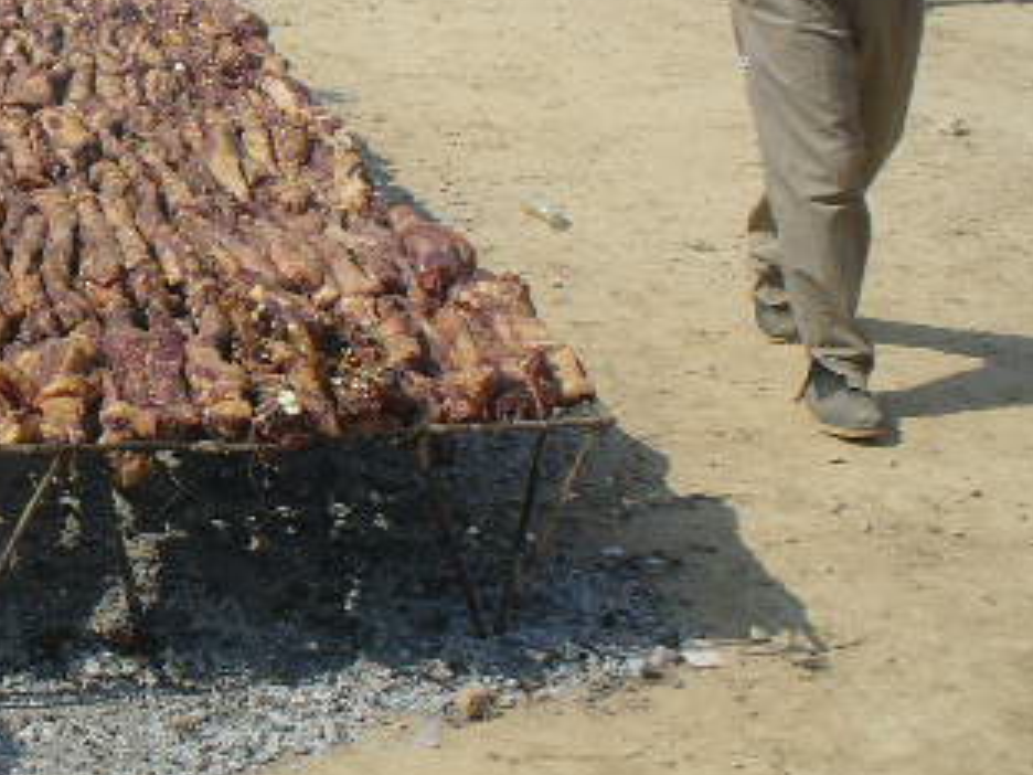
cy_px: 132
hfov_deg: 24.4
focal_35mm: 76
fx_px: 2268
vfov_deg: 19.2
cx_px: -10
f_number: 5.6
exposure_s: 1/400
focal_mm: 6.1
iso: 80
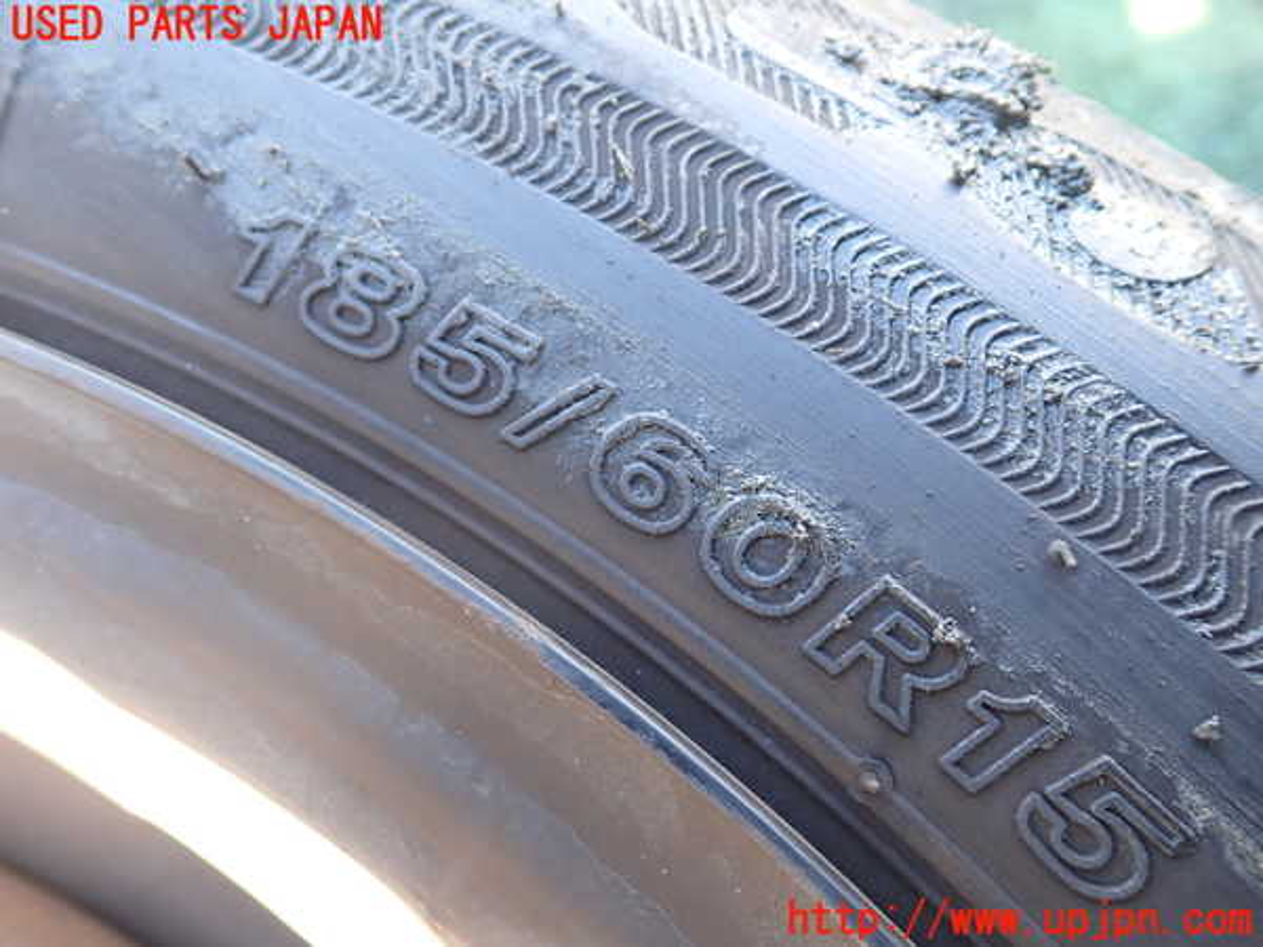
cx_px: 632
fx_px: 1095
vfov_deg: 46.8
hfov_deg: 60.0
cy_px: 474
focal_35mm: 30
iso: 200
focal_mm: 5.4
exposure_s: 1/60
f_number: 2.3
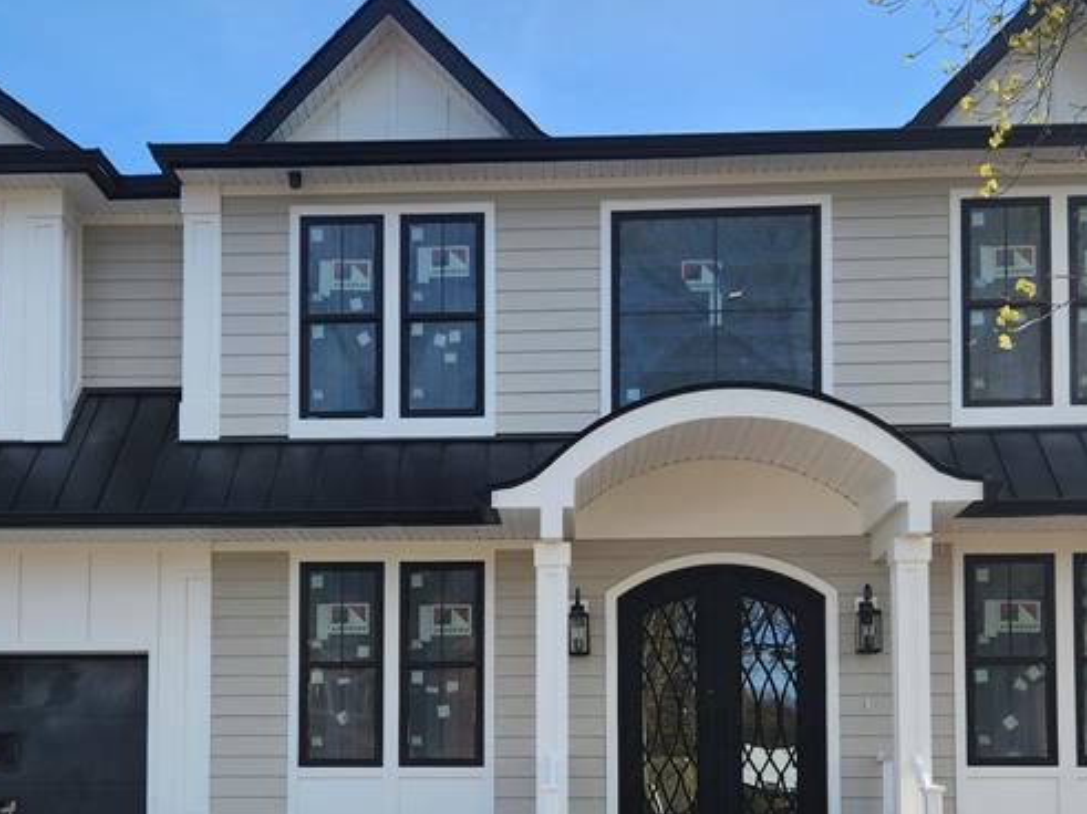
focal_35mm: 48
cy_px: 726
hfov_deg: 39.6
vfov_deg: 29.1
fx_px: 1507
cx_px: 469
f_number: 1.8
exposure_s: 1/724
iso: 20
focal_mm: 5.4
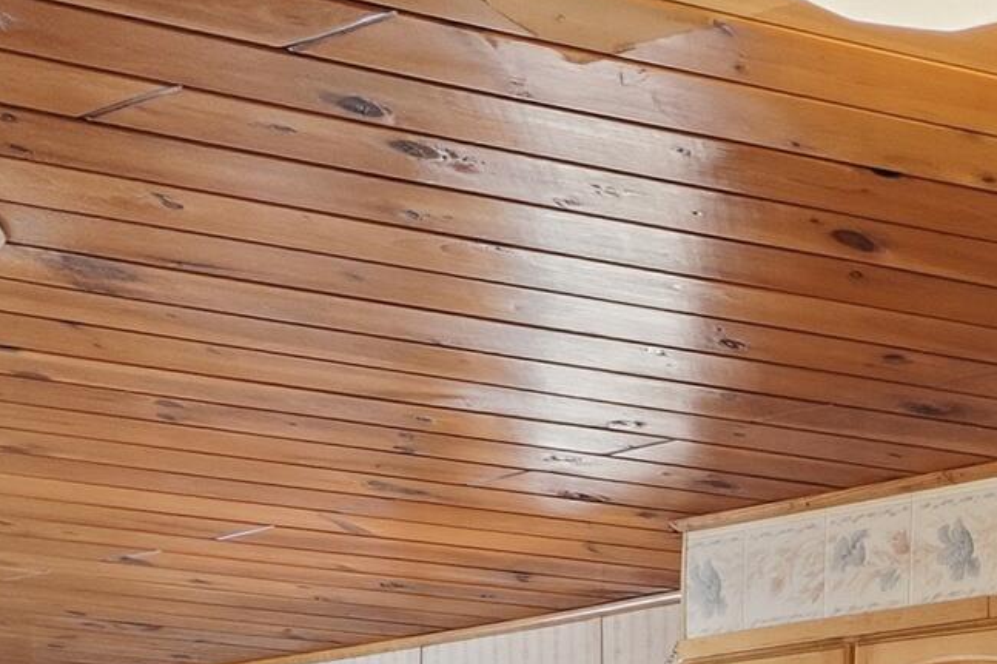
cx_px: 1740
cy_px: 1123
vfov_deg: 19.0
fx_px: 1606
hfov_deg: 22.5
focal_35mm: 58
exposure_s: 1/1250
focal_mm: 10
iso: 400
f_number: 11
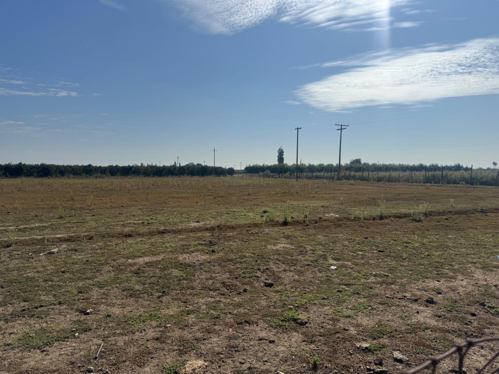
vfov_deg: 56.8
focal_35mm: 24
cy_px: 187
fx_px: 346
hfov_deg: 71.6
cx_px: 250
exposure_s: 1/12346
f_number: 1.78
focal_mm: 6.76
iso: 64
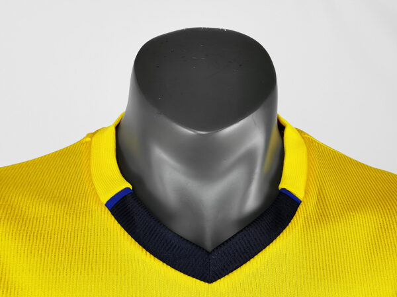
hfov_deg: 40.4
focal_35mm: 47
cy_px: 148
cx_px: 198
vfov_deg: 30.9
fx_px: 539
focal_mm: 5.58
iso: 160
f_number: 1.8
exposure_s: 1/60
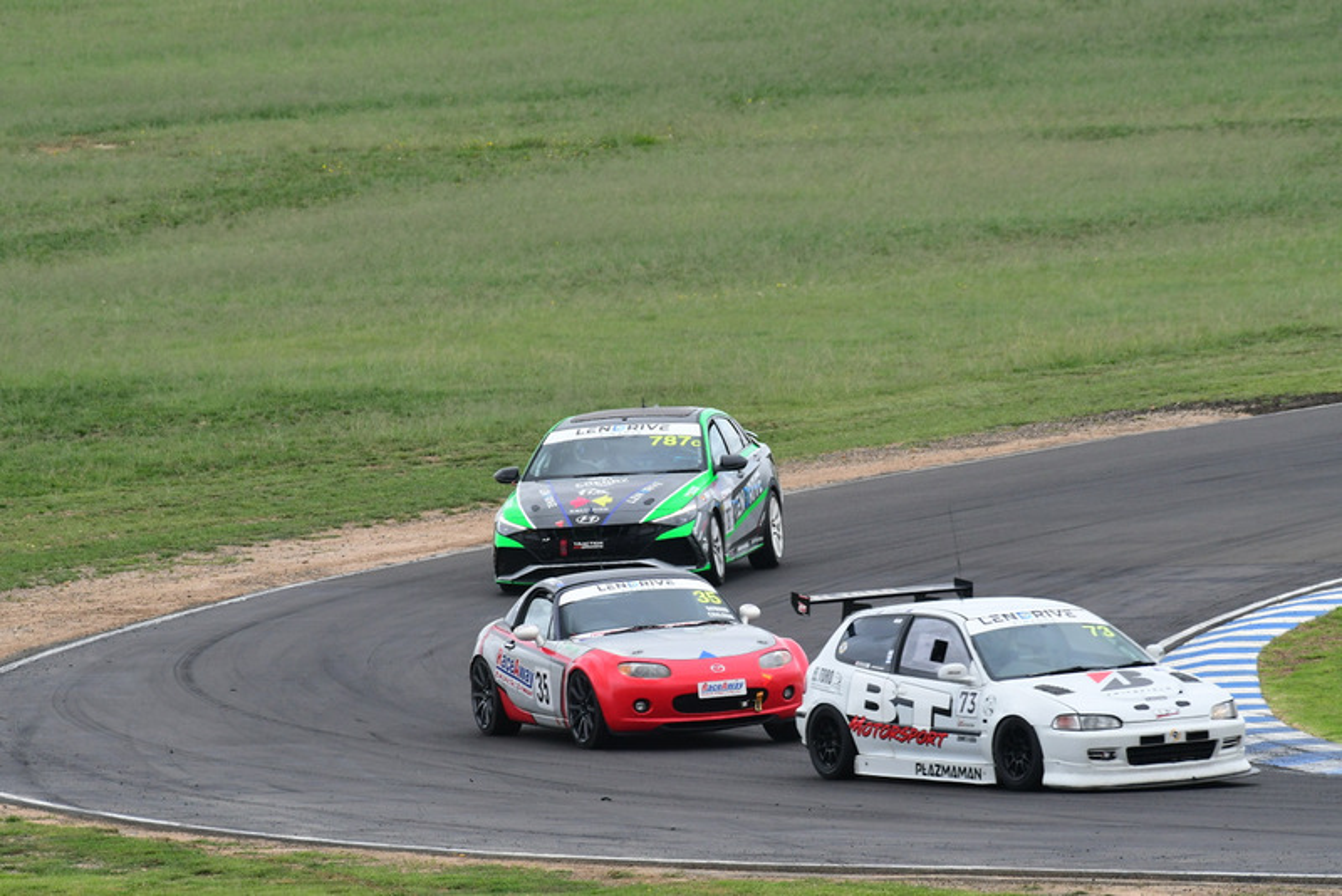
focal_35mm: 750
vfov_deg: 1.8
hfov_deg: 2.7
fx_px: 27967
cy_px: 448
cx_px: 671
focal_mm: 500
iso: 800
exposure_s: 1/640
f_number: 11
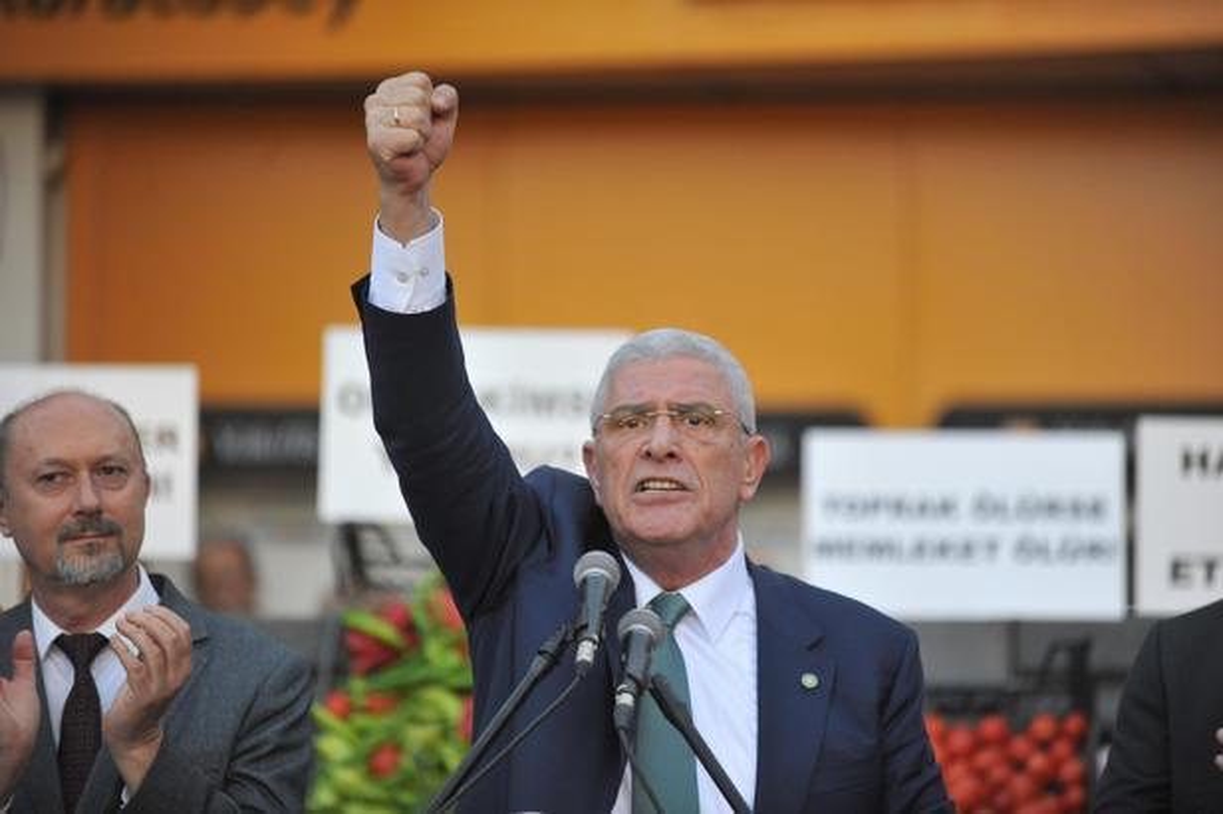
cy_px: 407
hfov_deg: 11.1
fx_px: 6281
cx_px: 612
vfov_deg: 7.4
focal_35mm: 185
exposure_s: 1/2500
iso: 1600
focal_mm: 185
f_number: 2.8
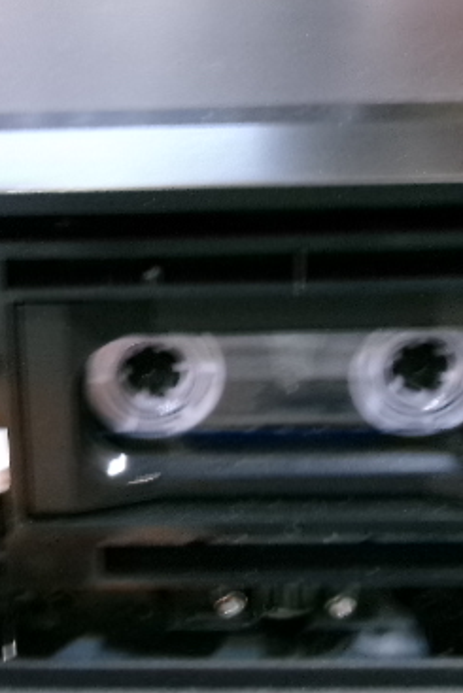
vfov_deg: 26.0
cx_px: 9
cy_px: 359
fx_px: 1503
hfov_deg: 17.1
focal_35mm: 78
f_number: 4.7
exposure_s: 1/17
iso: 776
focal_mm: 7.8
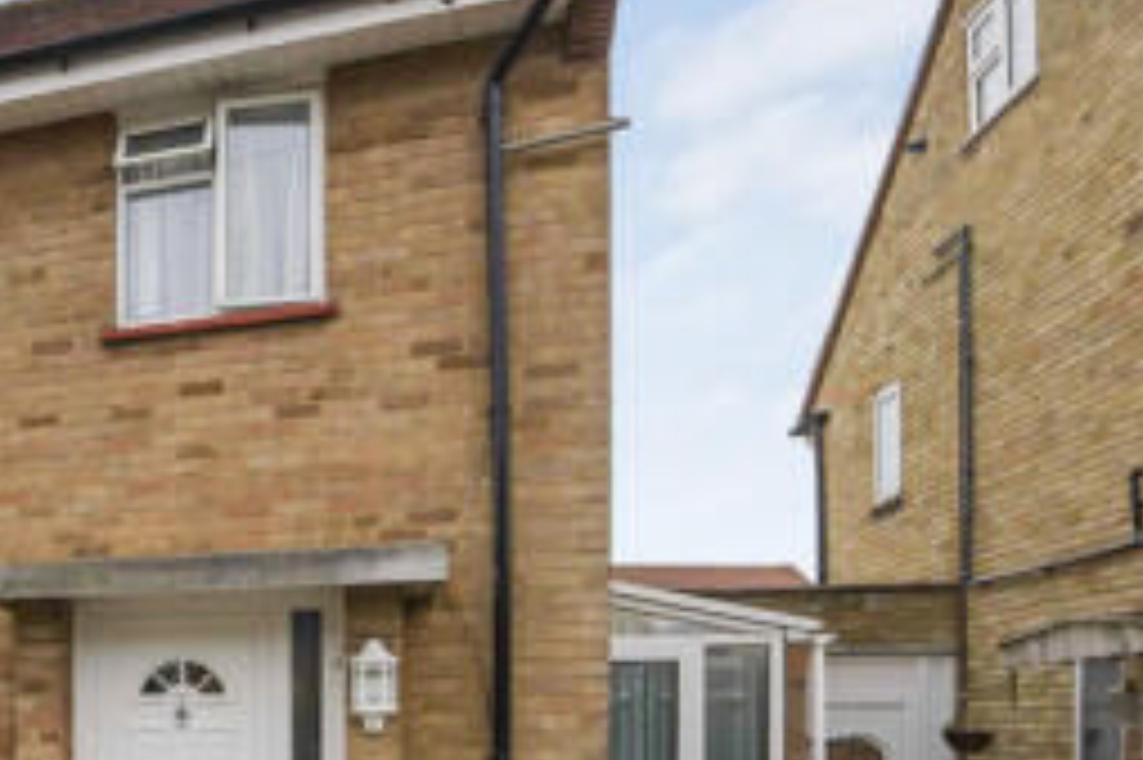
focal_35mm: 31
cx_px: -43
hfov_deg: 47.8
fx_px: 984
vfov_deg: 40.7
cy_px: 596
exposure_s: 1/400
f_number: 9
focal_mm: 12
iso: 320
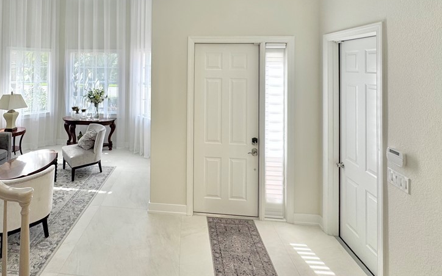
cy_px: 60
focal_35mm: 21
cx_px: 161
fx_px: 253
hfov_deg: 80.5
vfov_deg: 53.8
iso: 40
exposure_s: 1/133
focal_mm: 2.22
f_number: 2.2
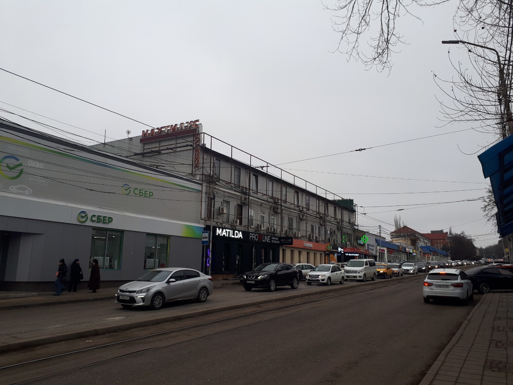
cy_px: 192
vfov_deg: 51.4
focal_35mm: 27
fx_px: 400
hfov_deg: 65.3
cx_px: 256
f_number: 1.9
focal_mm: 3.6
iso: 40
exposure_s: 1/200
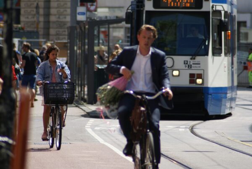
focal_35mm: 450
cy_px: 84
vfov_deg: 3.1
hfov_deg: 4.6
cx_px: 126
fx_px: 3155
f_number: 5.6
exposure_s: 1/500
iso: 125
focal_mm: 300
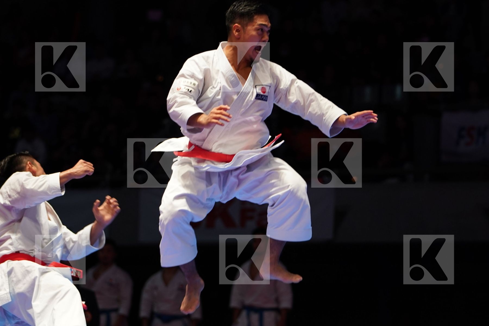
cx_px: 244
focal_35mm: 156
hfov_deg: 13.2
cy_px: 163
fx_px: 2119
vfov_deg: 8.8
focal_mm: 104
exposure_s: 1/500
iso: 800
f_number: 2.8
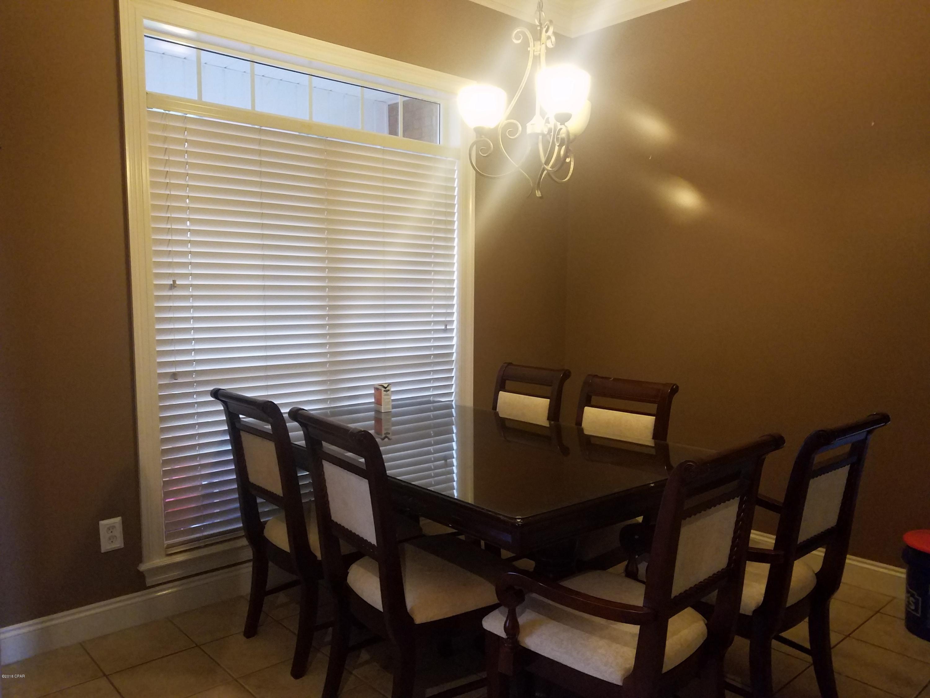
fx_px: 699
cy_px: 349
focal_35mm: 26
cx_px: 465
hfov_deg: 67.3
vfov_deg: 53.1
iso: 400
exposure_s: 1/24
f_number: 1.7
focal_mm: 4.2
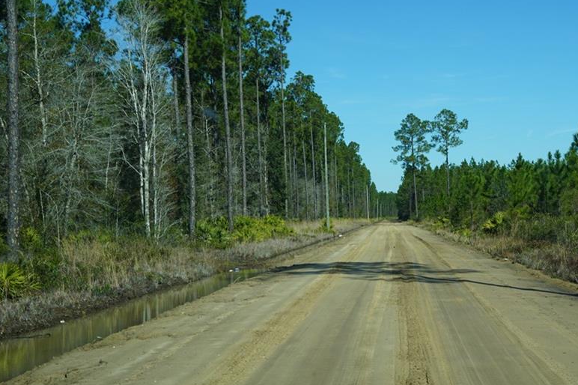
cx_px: 377
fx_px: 990
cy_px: 168
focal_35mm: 62
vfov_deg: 22.0
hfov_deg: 32.3
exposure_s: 1/125
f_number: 11
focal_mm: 31
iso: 100
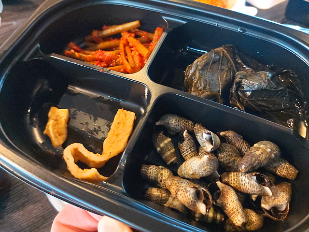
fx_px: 223
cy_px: 116
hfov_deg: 69.4
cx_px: 154
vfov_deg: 54.9
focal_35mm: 25
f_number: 2
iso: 800
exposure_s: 1/17
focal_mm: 4.58
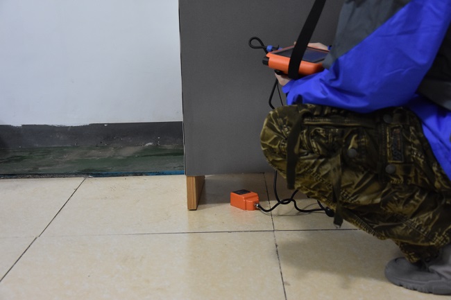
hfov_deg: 35.1
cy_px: 150
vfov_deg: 23.8
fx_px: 714
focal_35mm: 57
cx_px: 226
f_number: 4.5
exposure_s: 1/60
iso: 2000
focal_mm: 38
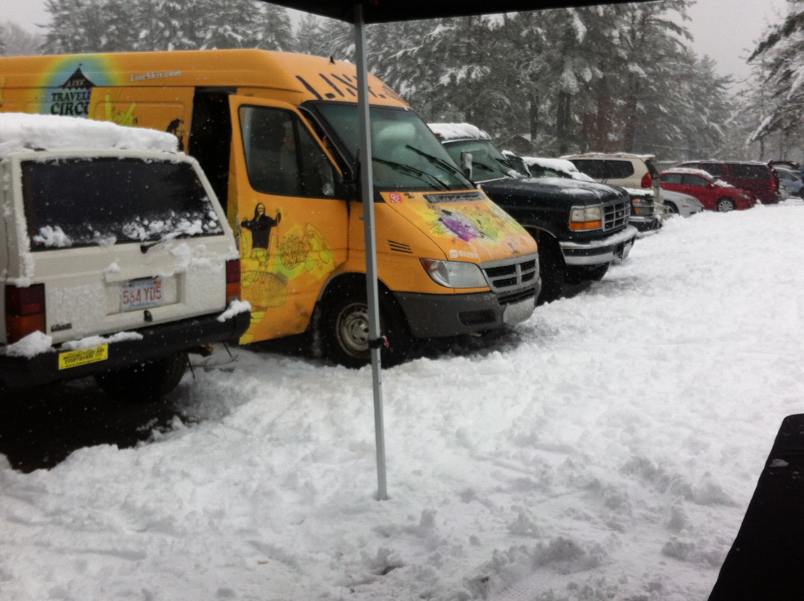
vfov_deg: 34.2
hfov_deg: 44.8
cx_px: 423
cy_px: 280
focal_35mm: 42
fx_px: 974
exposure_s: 1/642
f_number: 2.8
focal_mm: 3.85
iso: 80
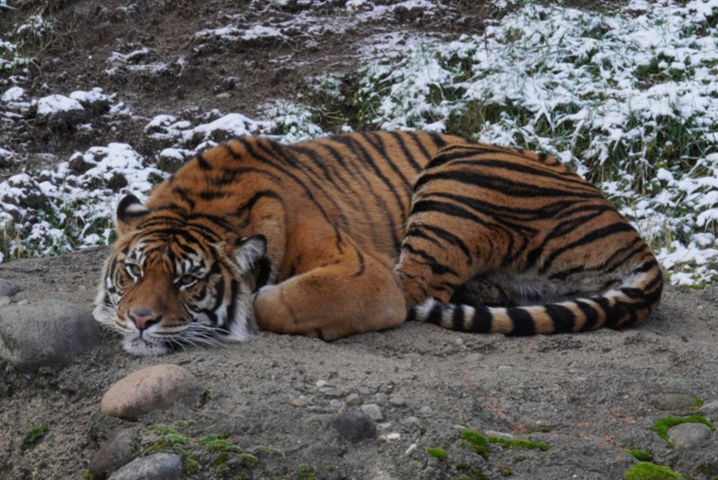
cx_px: 359
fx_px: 2694
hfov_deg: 15.2
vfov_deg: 10.2
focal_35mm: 135
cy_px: 240
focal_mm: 90
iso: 1250
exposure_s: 1/161
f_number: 16
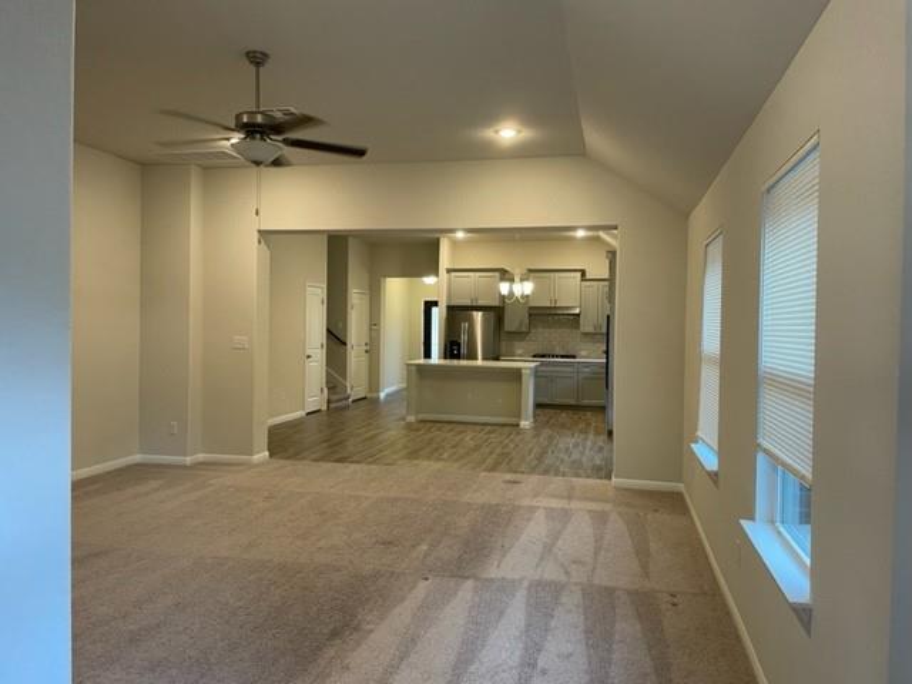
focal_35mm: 26
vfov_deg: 53.1
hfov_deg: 67.3
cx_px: 456
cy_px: 342
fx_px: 685
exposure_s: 1/60
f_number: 1.6
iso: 125
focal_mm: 4.2
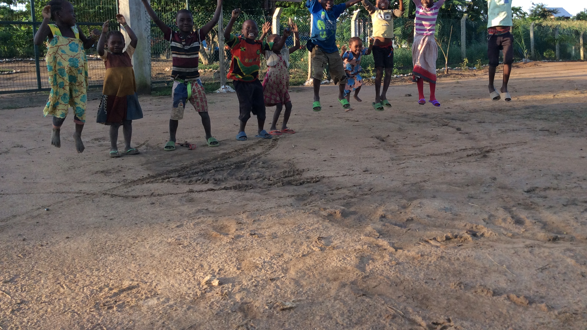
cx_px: 293
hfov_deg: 56.6
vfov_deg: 33.4
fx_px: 545
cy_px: 110
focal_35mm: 35
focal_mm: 3.3
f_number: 2.4
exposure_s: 1/280
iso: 32
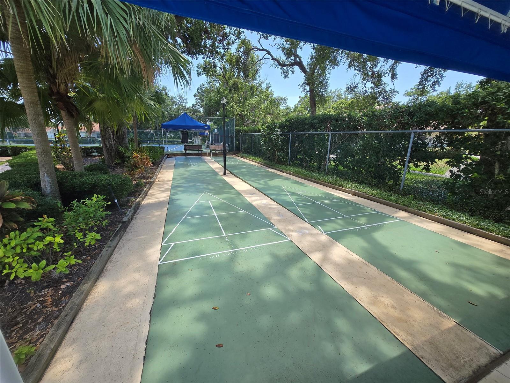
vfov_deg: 89.9
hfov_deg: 106.2
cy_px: 192
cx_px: 255
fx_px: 192
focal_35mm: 13
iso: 25
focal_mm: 1.7
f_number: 2.2
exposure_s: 1/403
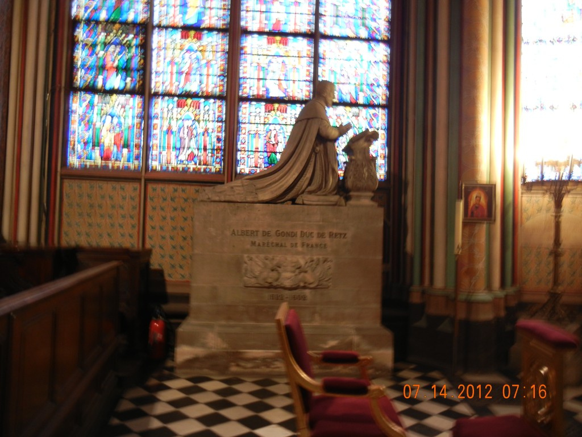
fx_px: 504
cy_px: 218
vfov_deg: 46.8
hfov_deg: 60.0
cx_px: 291
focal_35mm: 30
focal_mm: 5.4
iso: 200
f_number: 3.5
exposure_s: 1/1.7
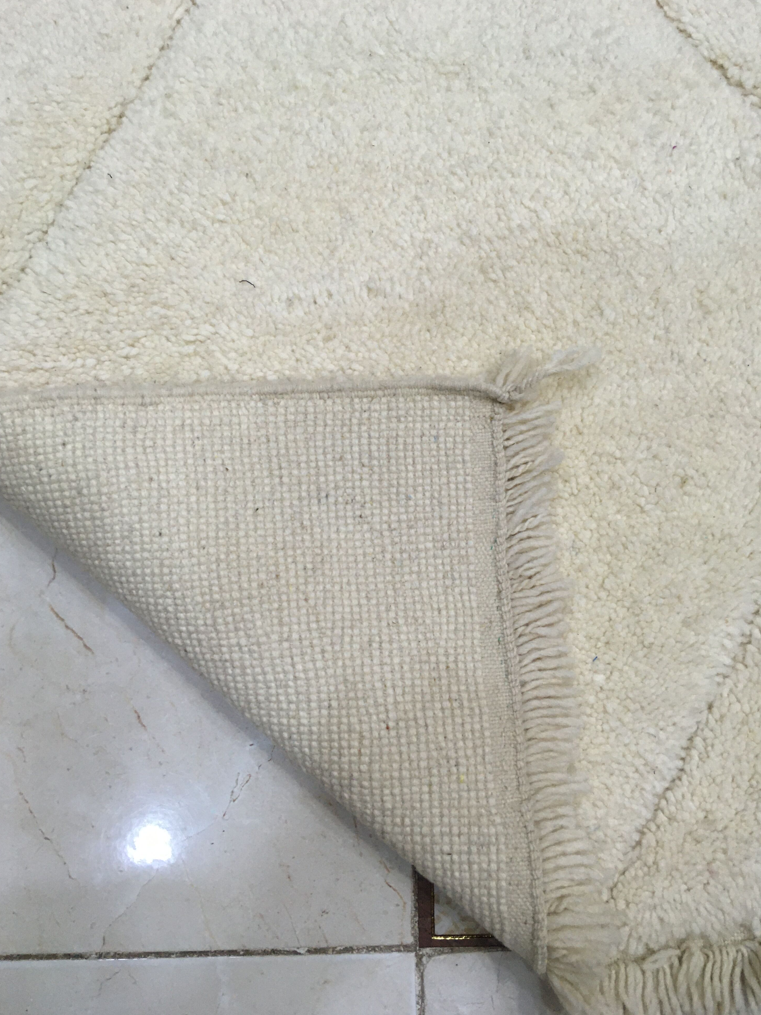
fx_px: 879
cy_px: 502
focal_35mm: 30
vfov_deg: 60.0
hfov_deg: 46.8
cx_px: 374
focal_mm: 4.15
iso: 80
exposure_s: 1/30
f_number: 2.2
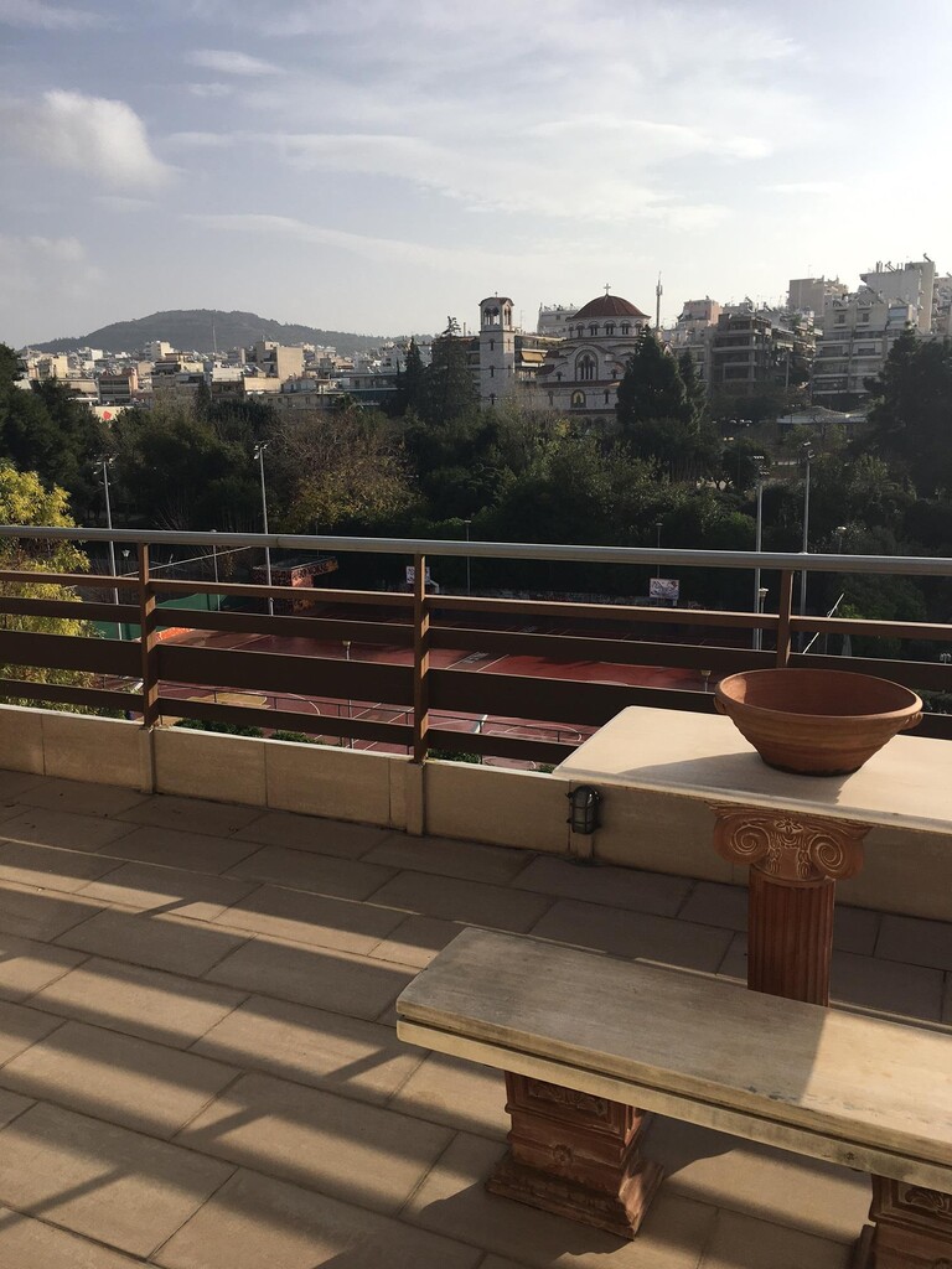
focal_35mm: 29
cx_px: 476
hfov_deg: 48.2
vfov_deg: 61.7
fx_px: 1063
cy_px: 634
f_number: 2.2
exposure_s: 1/2331
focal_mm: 4.15
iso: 25
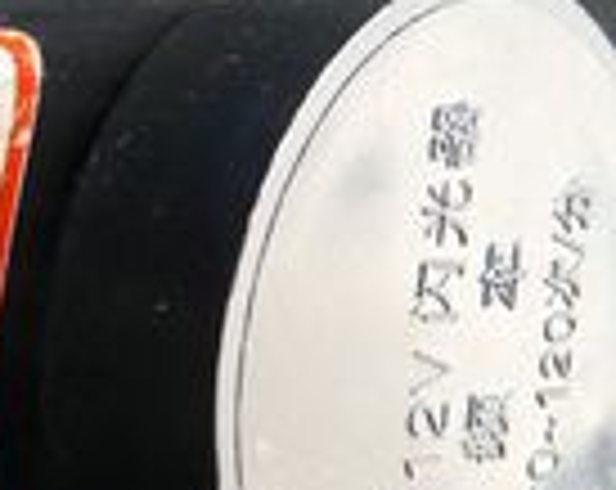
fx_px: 2129
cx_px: -63
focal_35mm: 117
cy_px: 225
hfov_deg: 16.0
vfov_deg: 13.1
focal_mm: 5
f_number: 2.8
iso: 200
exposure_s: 1/30
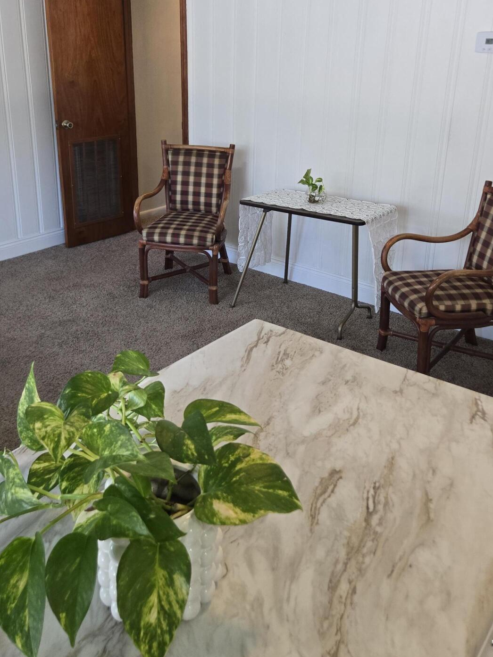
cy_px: 244
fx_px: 627
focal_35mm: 33
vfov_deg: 54.7
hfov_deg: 42.9
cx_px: 240
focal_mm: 5.4
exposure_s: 1/120
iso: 160
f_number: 1.8
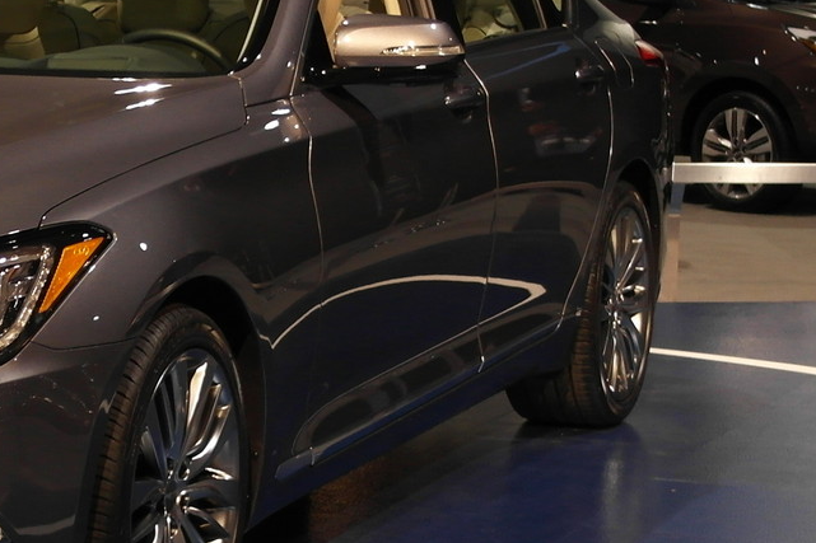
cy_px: 325
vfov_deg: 11.7
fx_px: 2651
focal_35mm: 117
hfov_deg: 17.1
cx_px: 5
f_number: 3.5
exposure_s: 1/60
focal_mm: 20
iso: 400
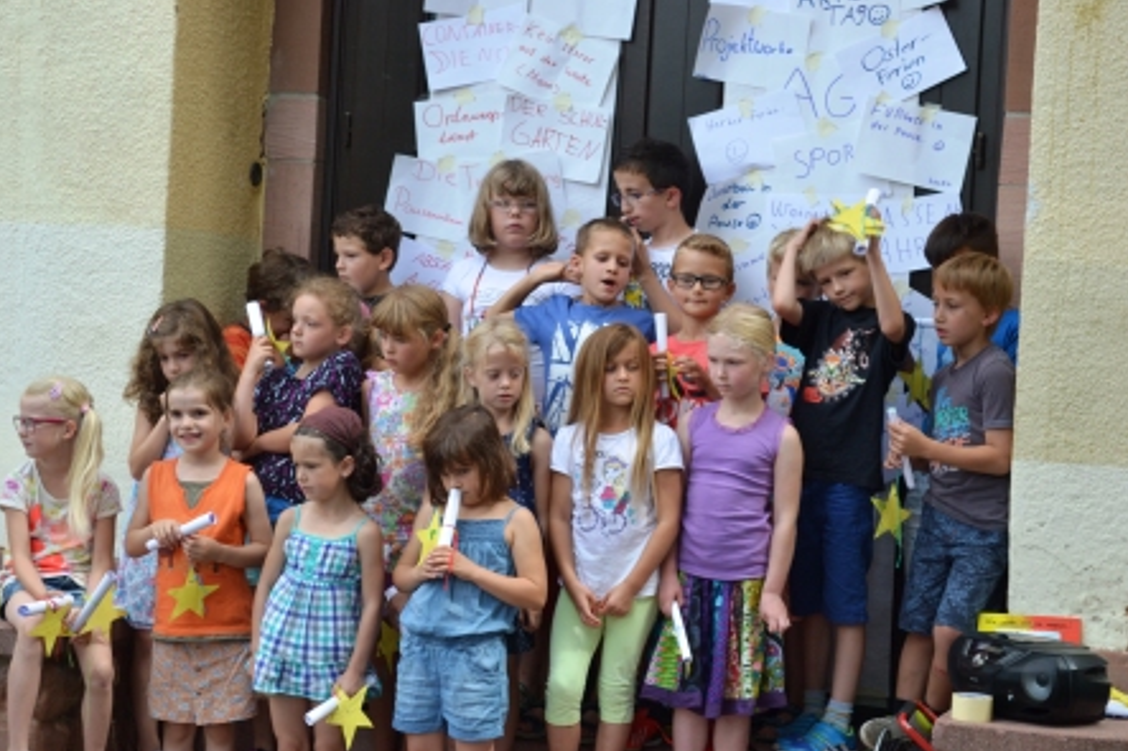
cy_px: 376
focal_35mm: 84
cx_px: 560
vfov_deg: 16.3
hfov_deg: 24.3
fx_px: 2615
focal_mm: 55
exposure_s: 1/125
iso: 180
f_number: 5.6
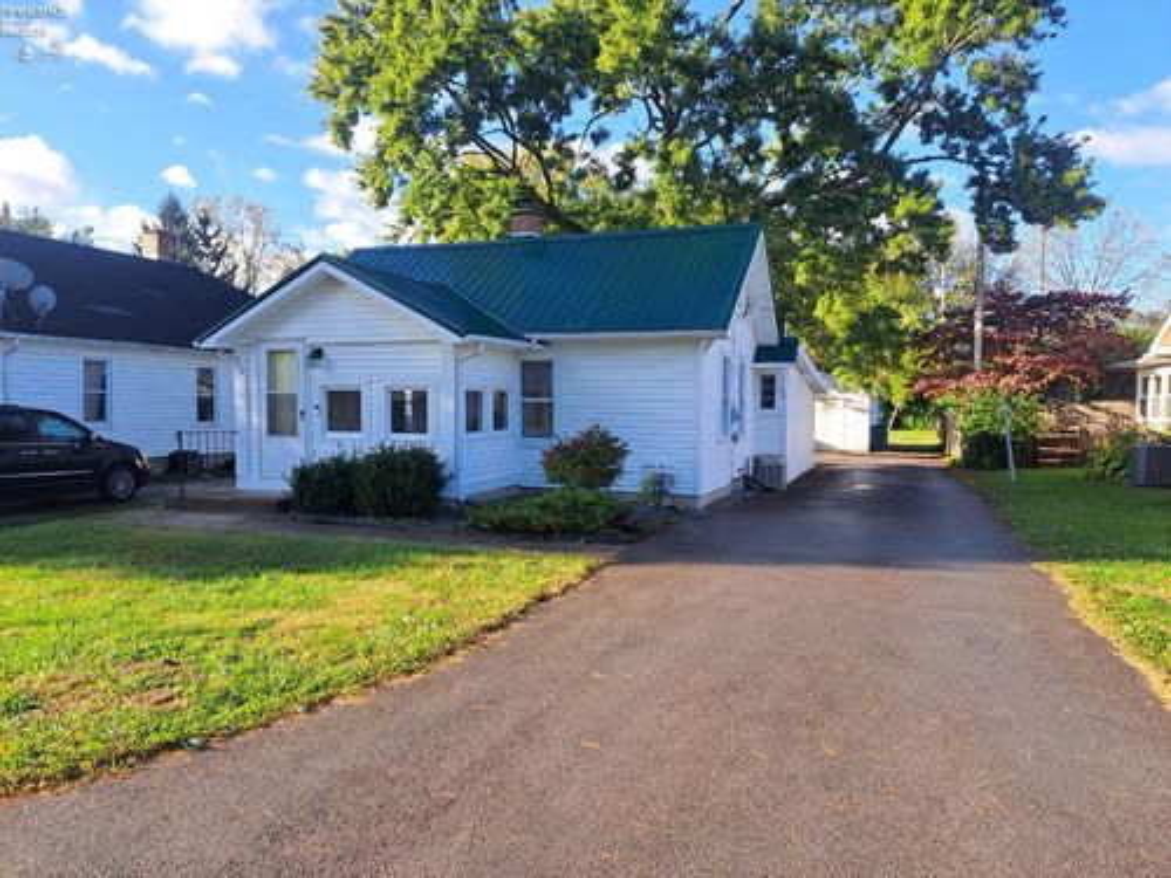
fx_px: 812
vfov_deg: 56.8
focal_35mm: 24
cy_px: 439
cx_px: 586
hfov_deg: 71.6
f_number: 1.8
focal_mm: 5.23
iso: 50
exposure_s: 1/266
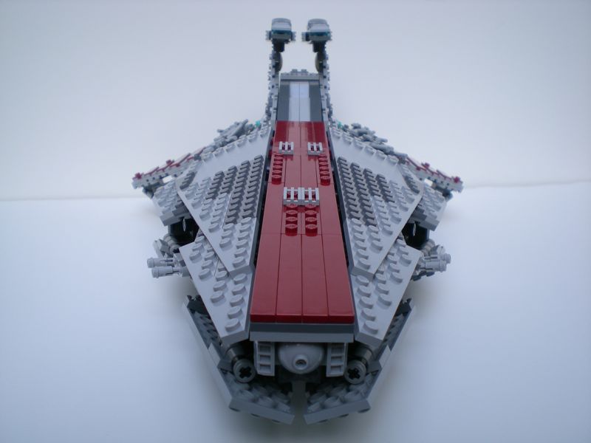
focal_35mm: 38
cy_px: 222
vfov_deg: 37.7
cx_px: 296
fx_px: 649
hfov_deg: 49.0
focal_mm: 6.3
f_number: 3.1
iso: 56
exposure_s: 1/59.6
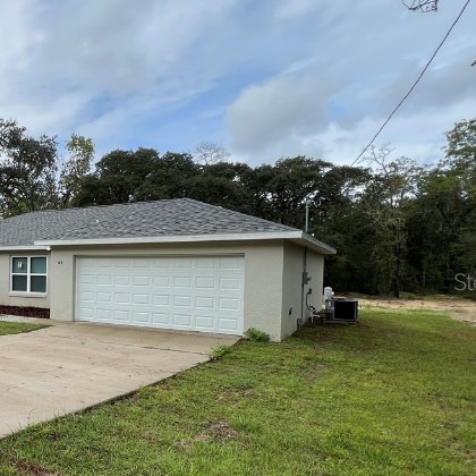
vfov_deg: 56.9
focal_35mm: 28
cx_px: -19
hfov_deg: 46.1
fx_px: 436
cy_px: 281
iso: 32
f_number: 1.8
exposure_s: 1/978
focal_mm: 1.57
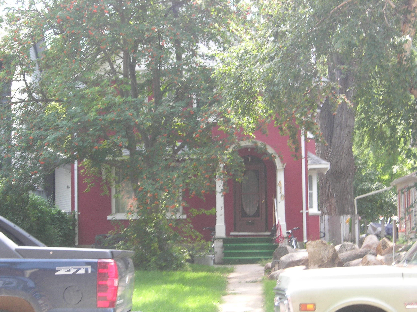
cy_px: 156
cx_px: 208
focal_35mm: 82
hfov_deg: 23.8
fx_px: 988
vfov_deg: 18.0
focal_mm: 17
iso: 64
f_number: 6.8
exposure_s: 1/27.7
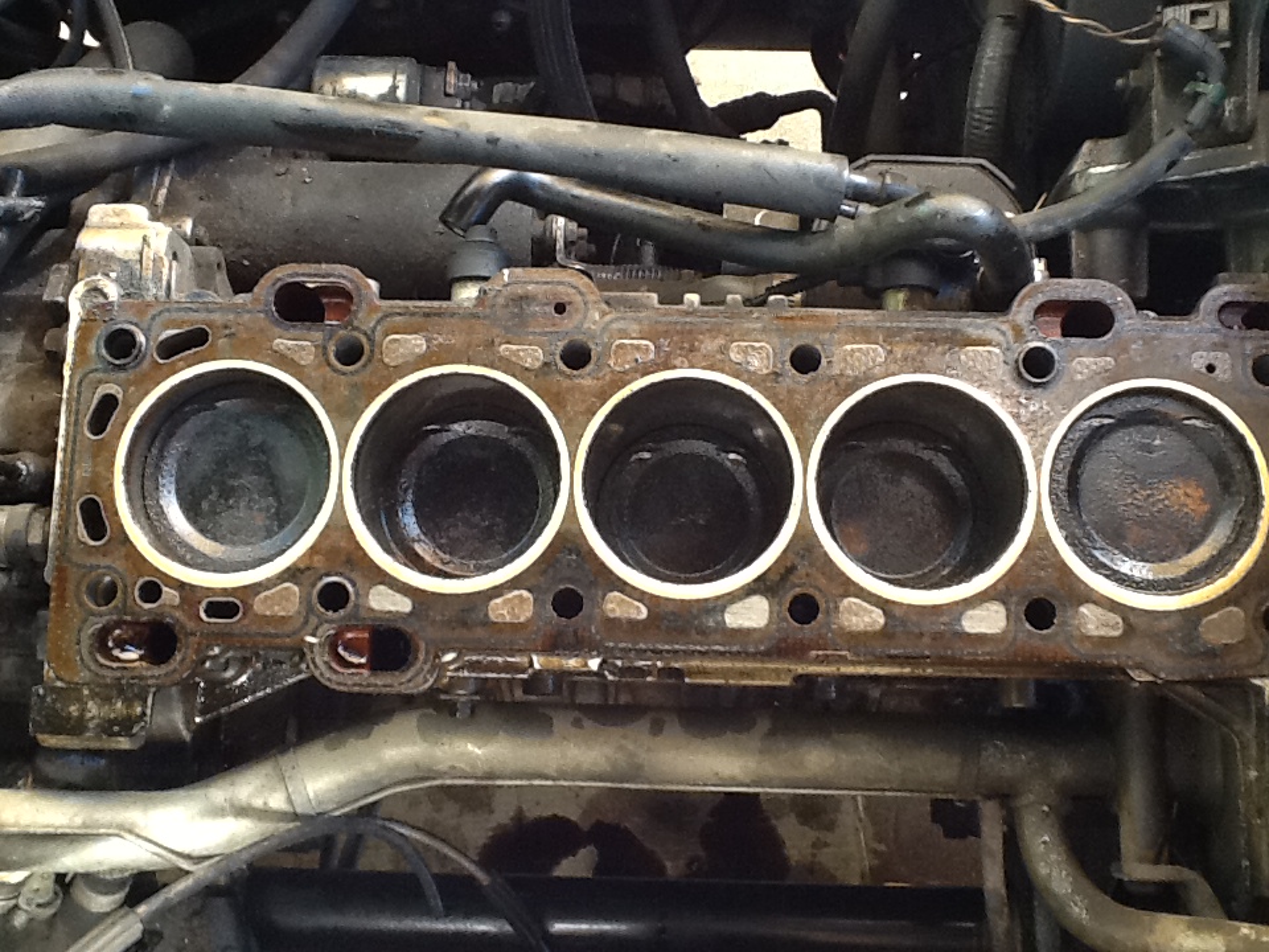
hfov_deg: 42.9
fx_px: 1613
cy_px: 476
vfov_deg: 32.9
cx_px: 634
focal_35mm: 44
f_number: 2.4
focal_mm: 2.03
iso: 100
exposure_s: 1/30
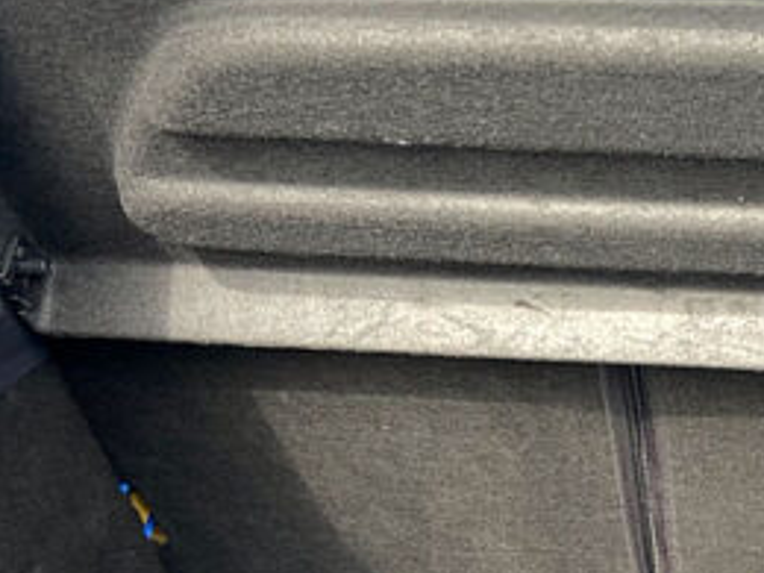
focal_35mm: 80
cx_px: 770
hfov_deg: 23.4
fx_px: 1766
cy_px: 652
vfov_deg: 17.7
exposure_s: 1/121
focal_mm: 4.25
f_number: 1.8
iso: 64
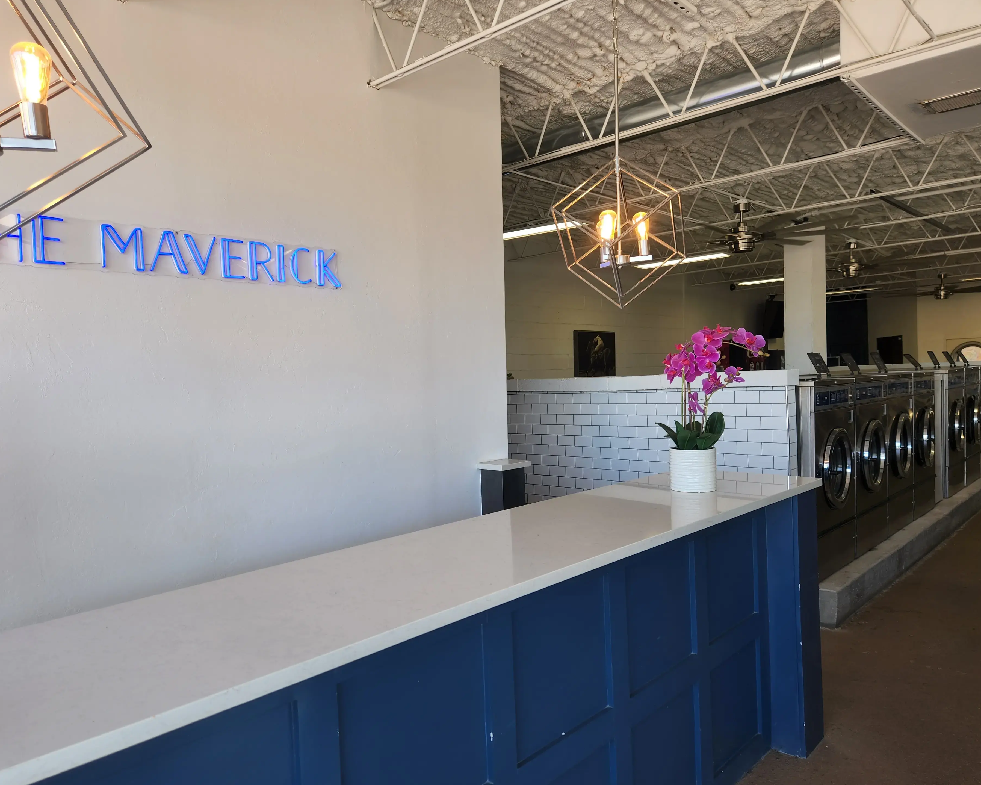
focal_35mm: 25
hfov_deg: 68.1
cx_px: 488
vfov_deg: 56.8
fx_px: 726
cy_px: 393
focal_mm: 5.4
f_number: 1.8
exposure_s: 1/129
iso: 20
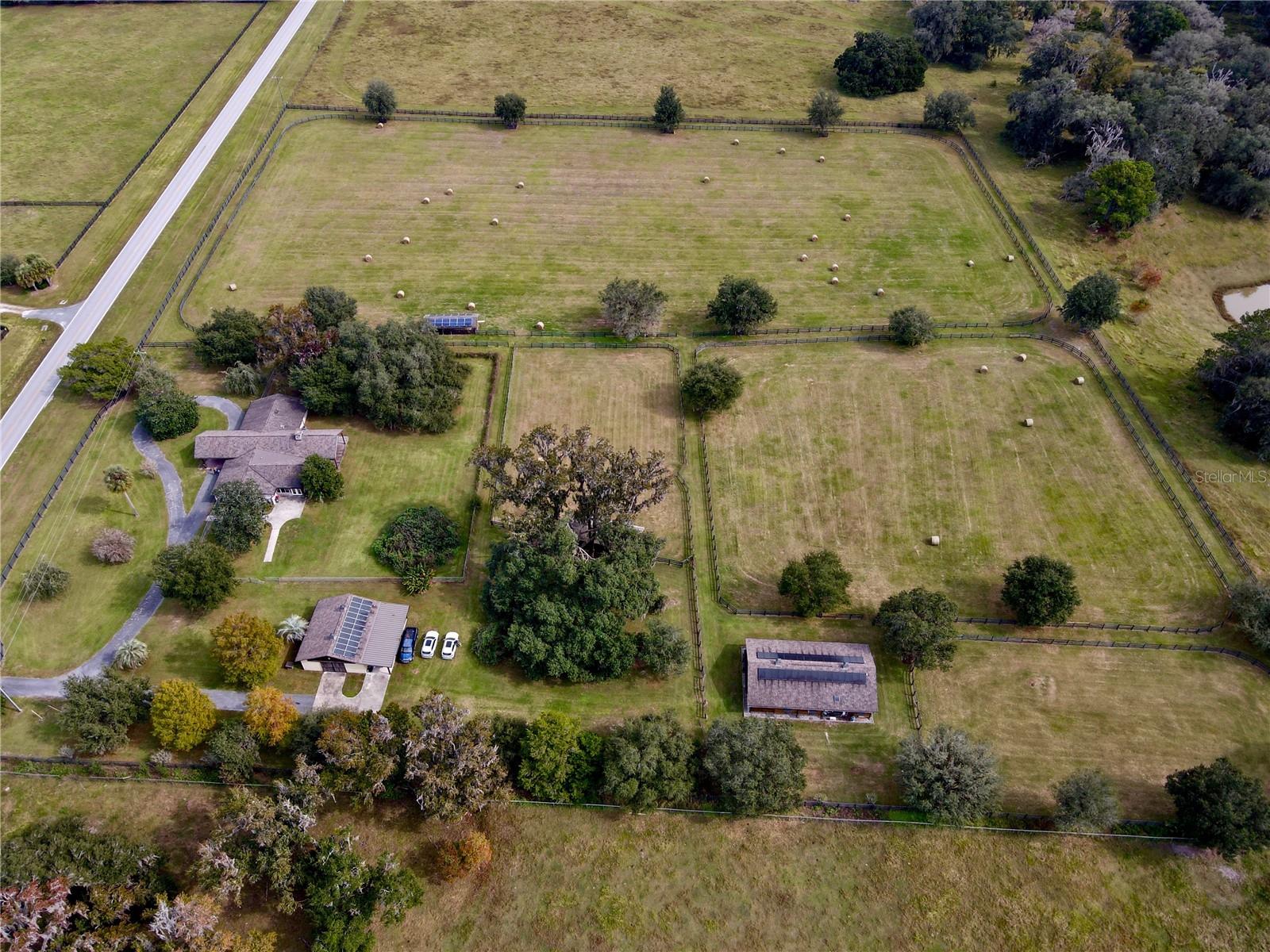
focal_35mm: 24
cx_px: 635
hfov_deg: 71.6
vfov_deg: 56.8
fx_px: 881
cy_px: 476
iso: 100
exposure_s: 1/160
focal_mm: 4.5
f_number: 2.8
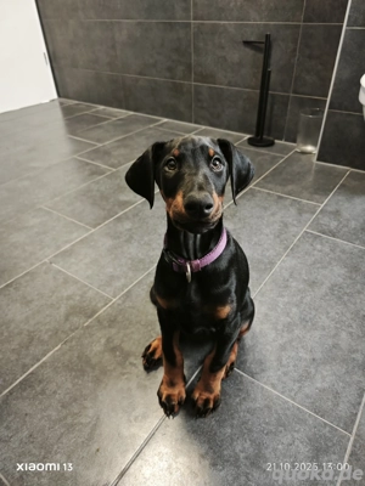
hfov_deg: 58.9
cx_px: 182
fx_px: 323
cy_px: 243
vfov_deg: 73.9
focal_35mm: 23
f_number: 1.8
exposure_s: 1/150
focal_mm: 5.43
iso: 2000
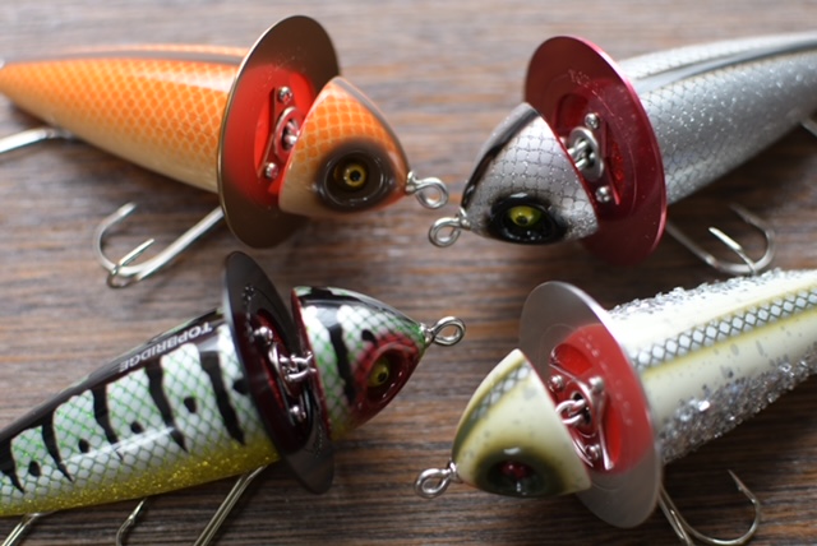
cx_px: 408
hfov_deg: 38.2
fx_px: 1181
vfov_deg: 26.0
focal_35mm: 52
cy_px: 273
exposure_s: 1/160
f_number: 2.8
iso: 400
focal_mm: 35
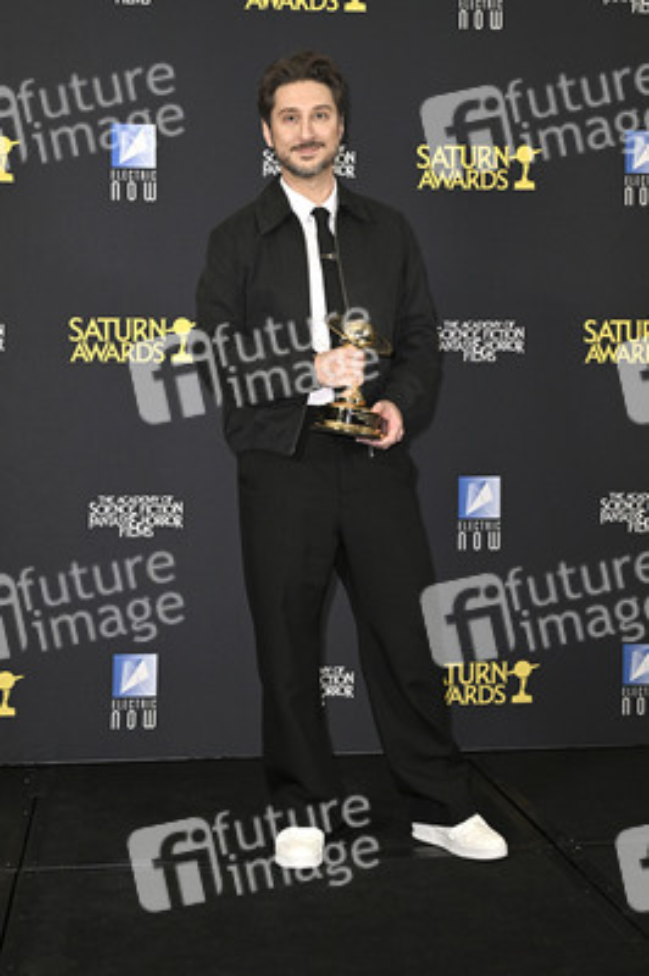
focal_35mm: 49
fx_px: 1327
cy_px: 488
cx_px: 324
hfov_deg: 27.5
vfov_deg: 40.4
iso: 2000
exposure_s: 1/320
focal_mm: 49
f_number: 5.6
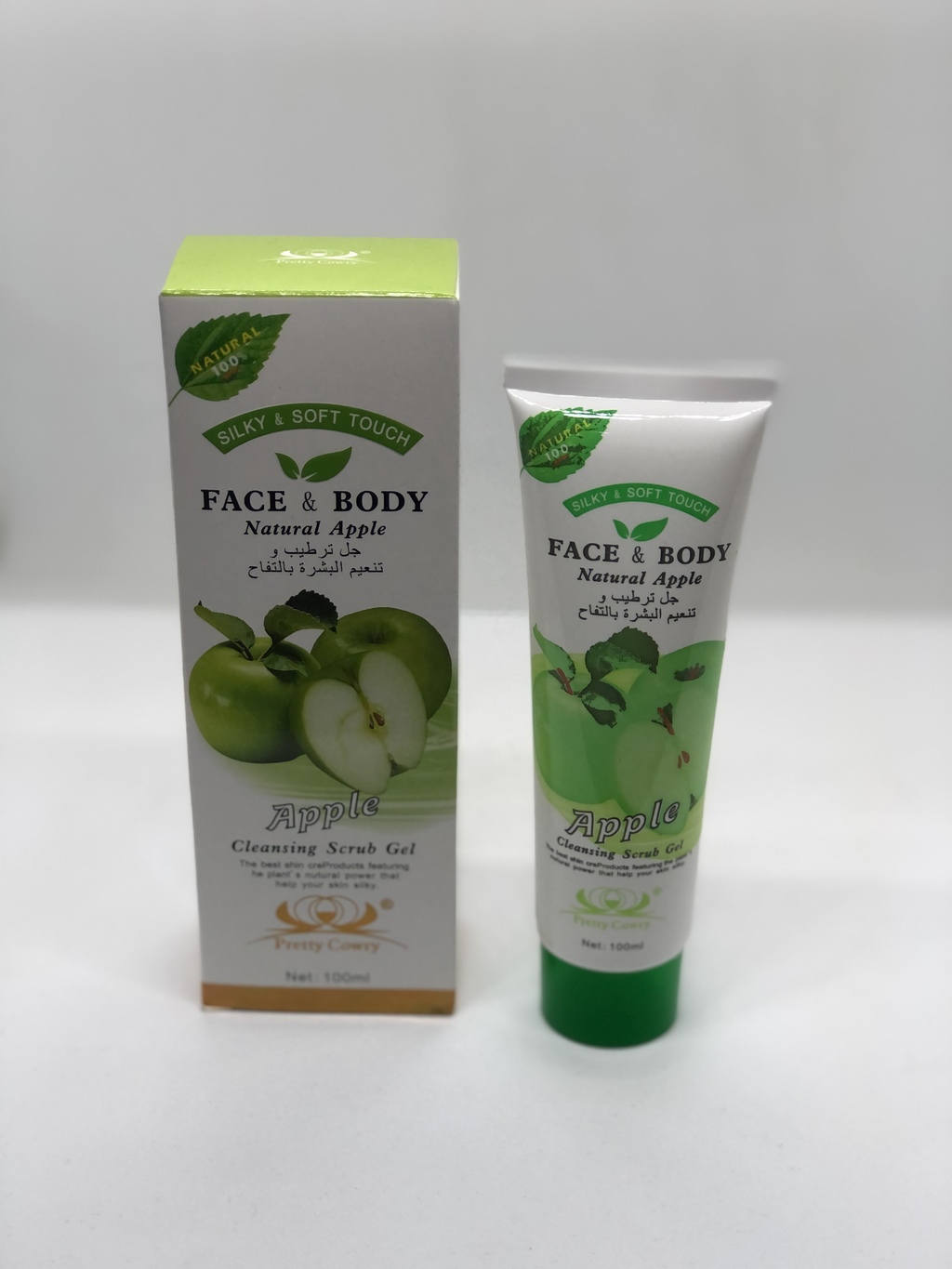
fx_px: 2090
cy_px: 634
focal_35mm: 57
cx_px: 476
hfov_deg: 25.7
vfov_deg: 33.8
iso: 25
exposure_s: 1/31
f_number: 2.8
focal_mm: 6.6
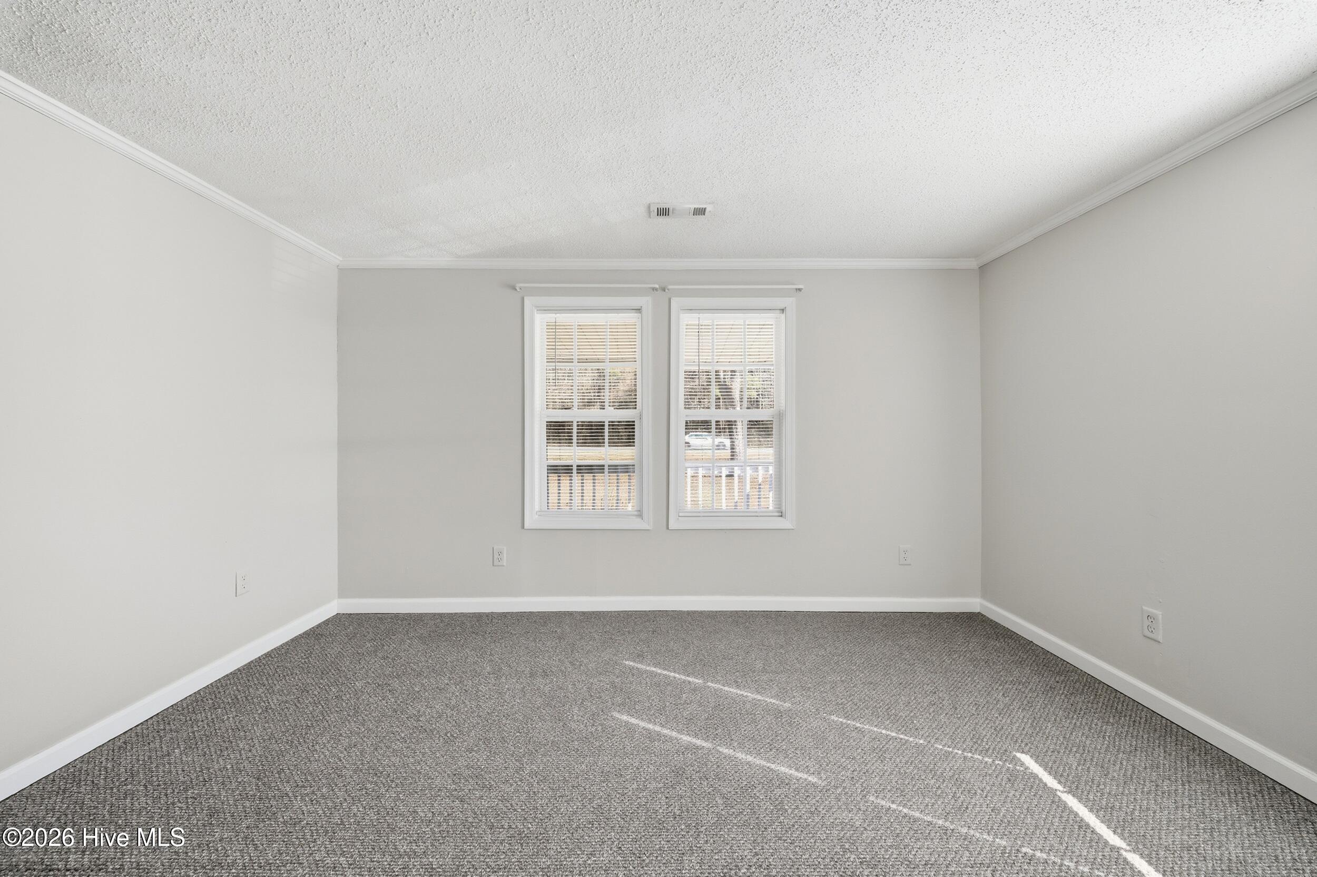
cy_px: 438
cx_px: 658
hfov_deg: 112.6
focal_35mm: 12
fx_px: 439
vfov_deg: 90.0
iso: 250
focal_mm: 12
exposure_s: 1/200
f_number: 8
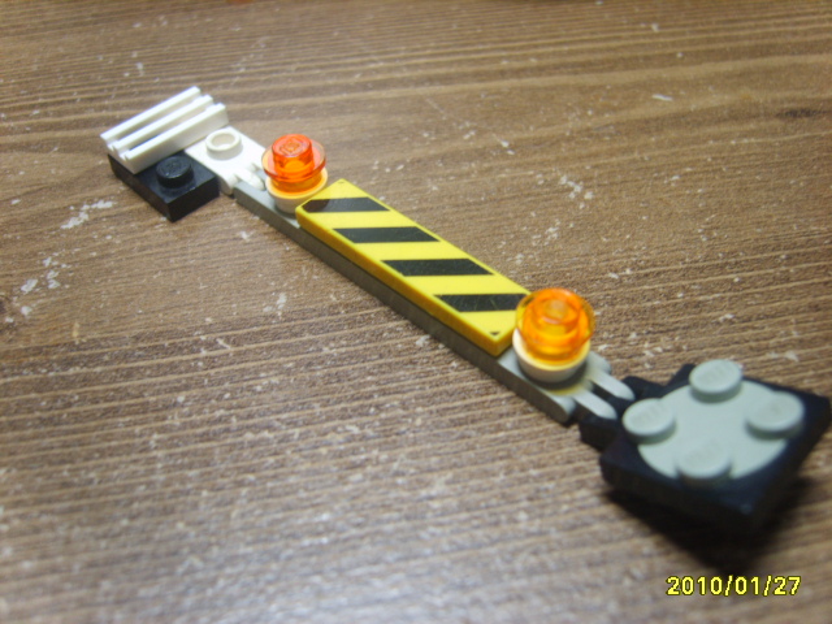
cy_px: 312
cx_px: 416
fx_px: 841
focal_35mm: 35
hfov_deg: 52.6
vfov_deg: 40.7
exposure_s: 1/30
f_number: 2.8
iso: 96
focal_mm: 7.4
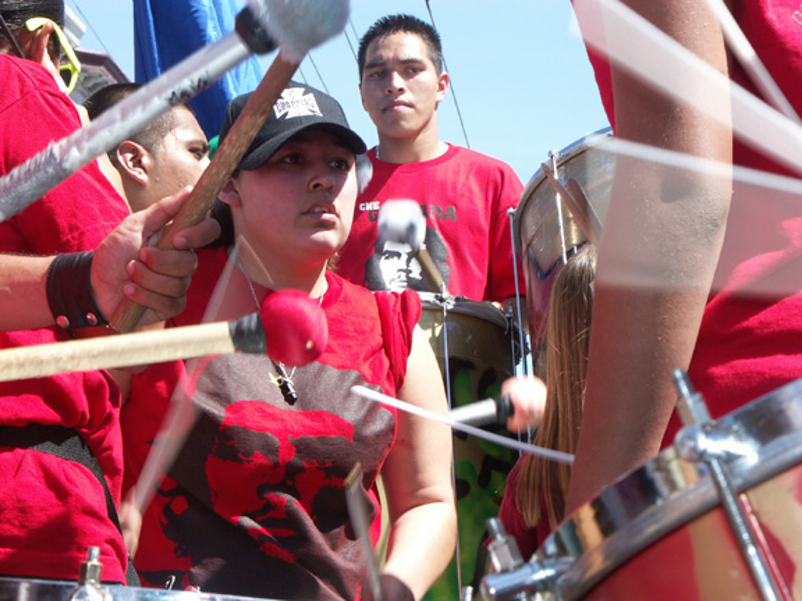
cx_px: 401
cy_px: 300
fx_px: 2340
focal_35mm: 101
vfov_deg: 14.6
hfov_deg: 19.4
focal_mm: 25.12
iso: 100
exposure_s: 1/125
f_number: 8
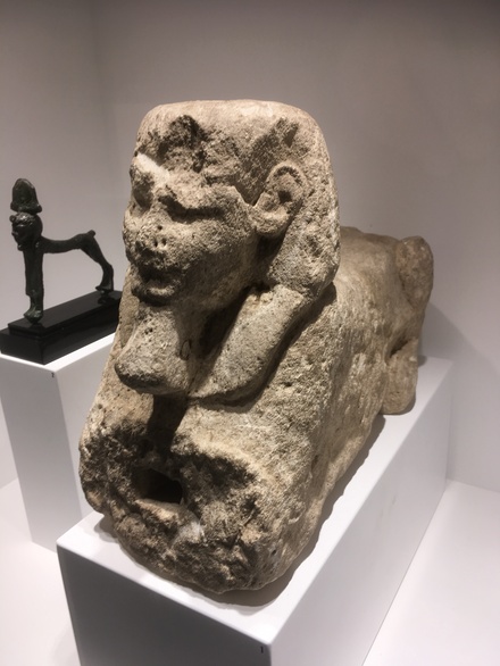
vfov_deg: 61.6
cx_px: 250
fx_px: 558
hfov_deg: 48.3
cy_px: 333
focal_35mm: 29
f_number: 2.2
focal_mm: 4.15
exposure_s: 1/50
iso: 25
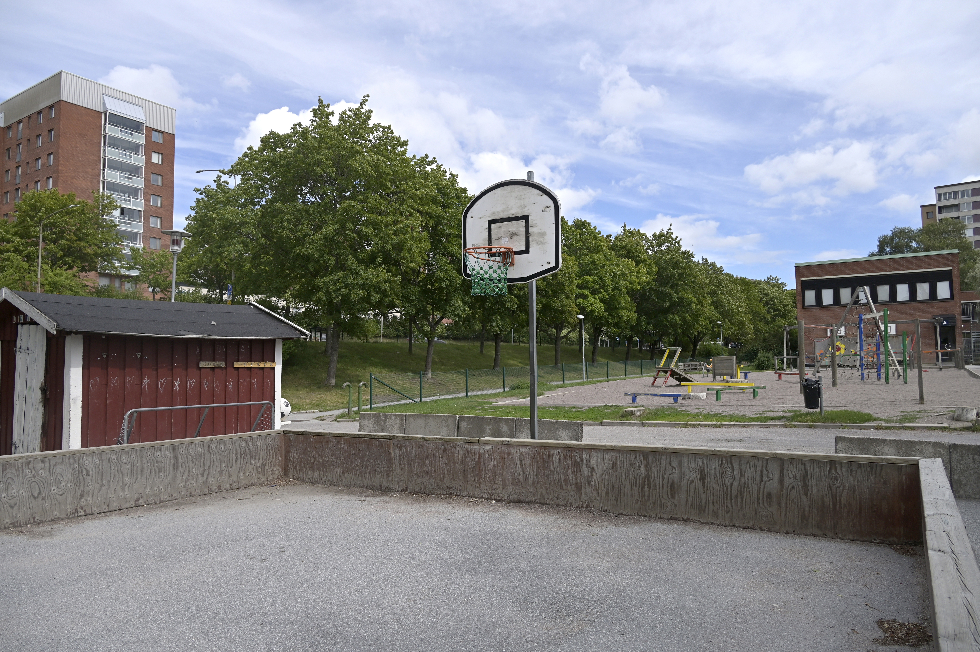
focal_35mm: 24
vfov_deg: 53.1
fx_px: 653
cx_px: 490
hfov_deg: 73.8
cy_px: 326
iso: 280
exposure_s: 1/1600
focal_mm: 24
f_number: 5.6
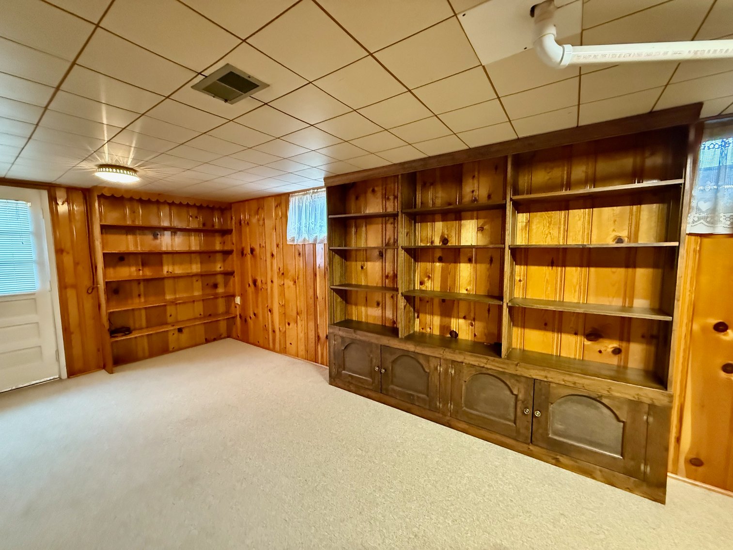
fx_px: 296
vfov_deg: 85.7
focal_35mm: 14
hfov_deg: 102.1
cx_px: 366
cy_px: 275
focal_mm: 2.22
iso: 1250
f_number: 2.2
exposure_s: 1/40
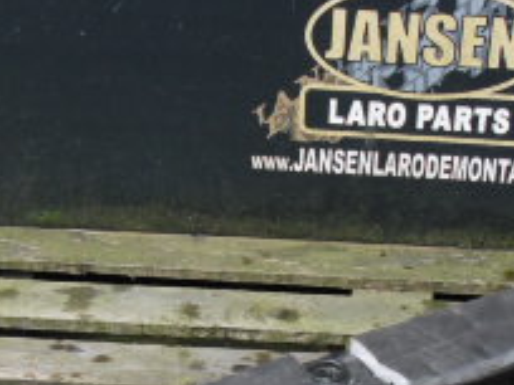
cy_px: 377
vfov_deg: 13.0
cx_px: 262
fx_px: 1678
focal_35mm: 113
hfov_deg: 17.4
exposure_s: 1/200
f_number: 3.1
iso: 100
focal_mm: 6.3
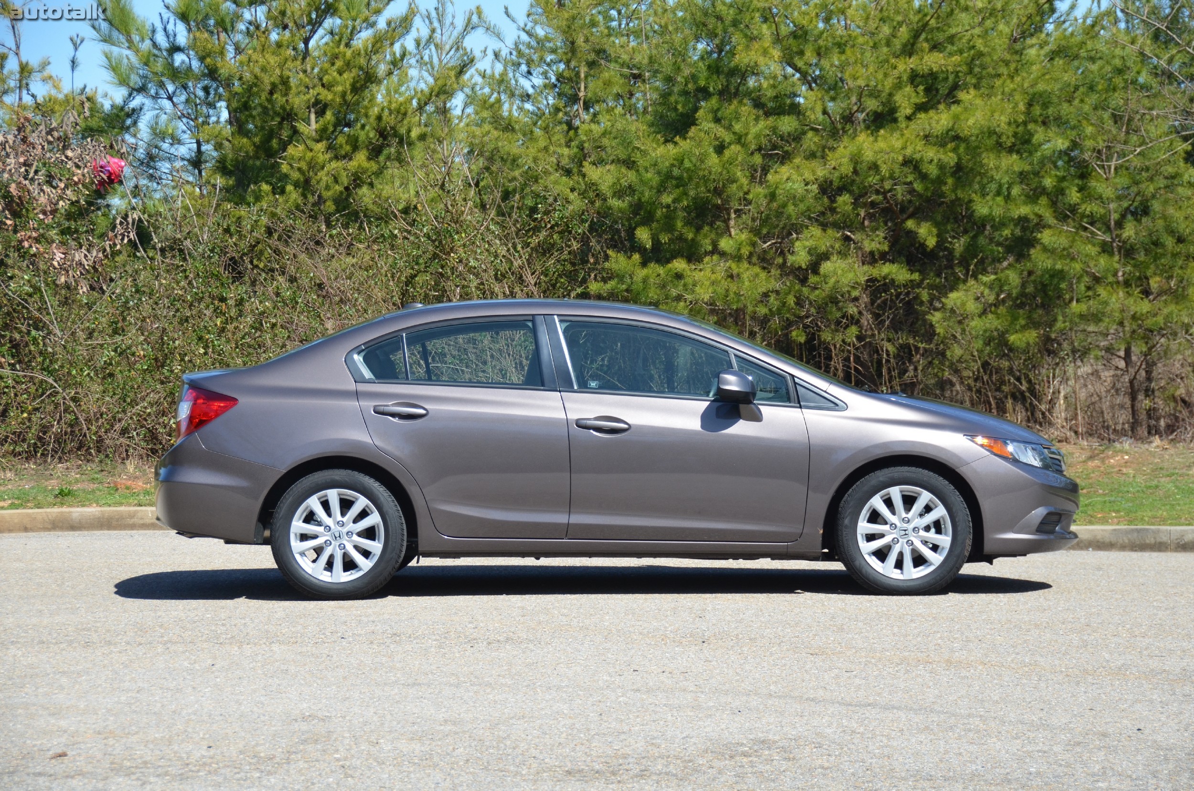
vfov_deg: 13.0
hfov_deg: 19.5
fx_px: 3475
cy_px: 396
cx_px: 597
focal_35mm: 105
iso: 400
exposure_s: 1/1250
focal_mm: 70
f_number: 5.6
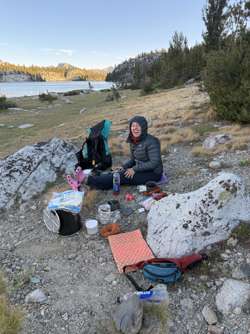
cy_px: 167
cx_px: 125
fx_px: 231
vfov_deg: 71.6
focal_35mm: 24
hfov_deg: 56.8
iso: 100
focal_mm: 6.76
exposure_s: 1/304
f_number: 1.78
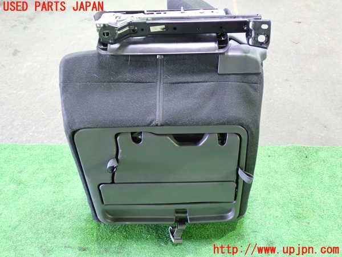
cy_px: 128
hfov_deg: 49.0
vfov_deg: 37.7
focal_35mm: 38
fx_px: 375
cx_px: 171
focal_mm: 6.83
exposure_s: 1/10
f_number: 2.7
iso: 800
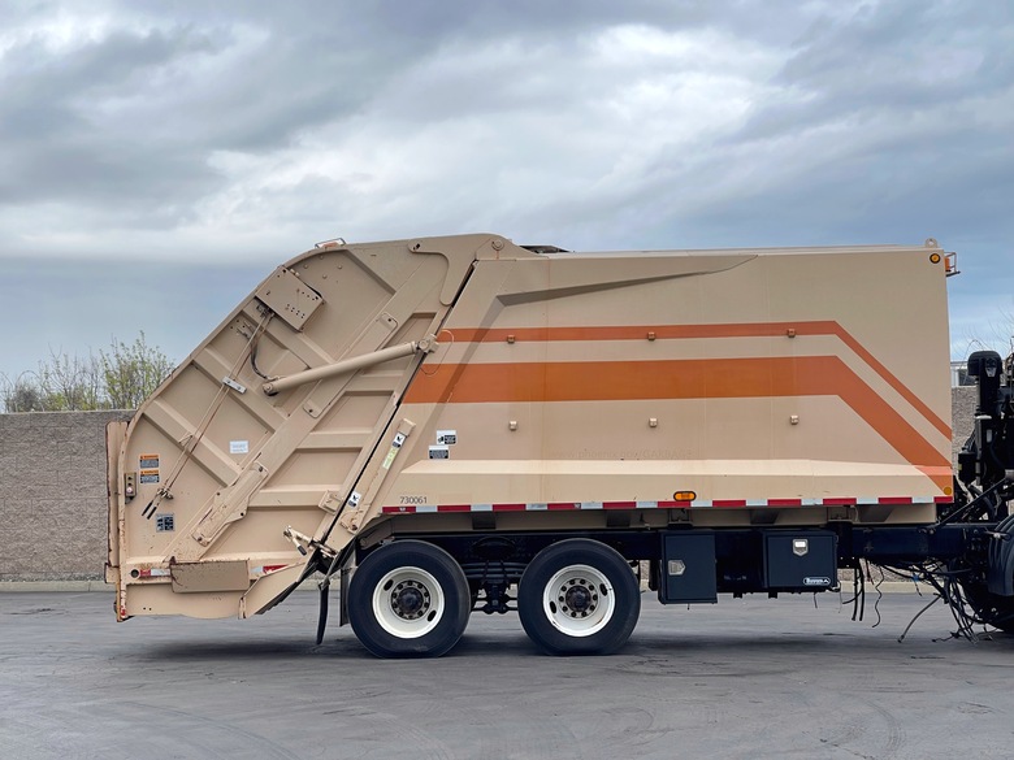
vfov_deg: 22.9
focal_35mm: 64
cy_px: 380
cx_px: 507
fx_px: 1875
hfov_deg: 30.3
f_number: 2.2
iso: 20
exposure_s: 1/216
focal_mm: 7.5
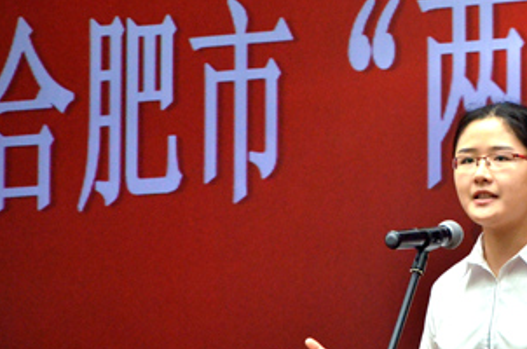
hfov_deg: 8.1
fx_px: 3696
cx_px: 506
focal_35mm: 253
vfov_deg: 5.4
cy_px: 132
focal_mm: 85
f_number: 5.6
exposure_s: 1/100
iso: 2000
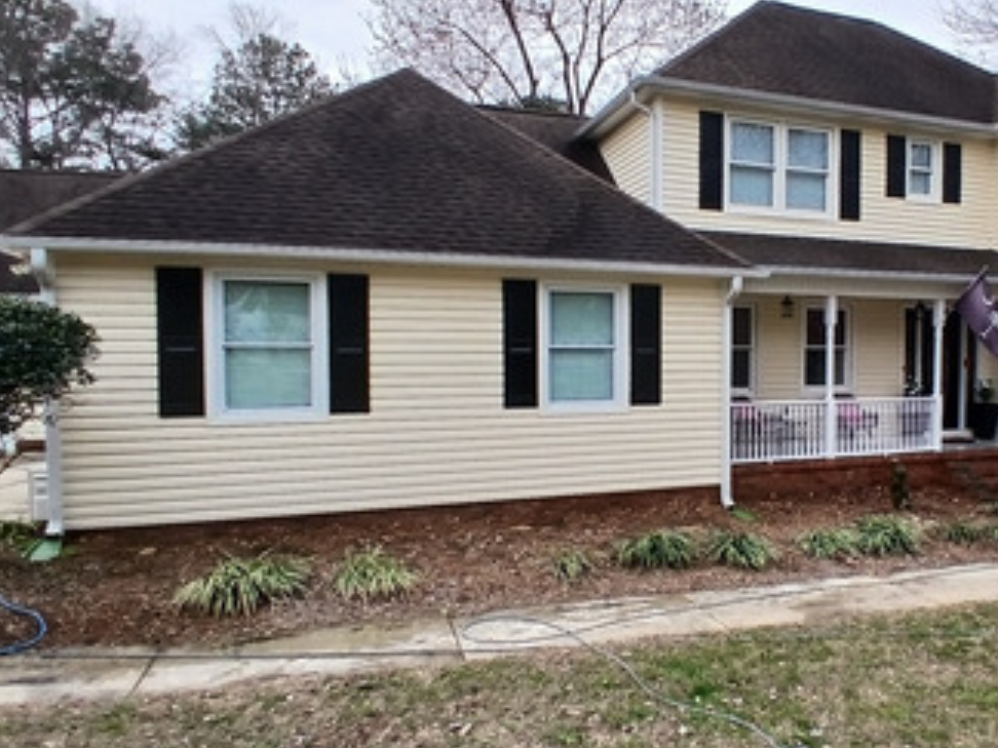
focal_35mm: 28
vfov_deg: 49.7
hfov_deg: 61.6
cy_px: 394
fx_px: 807
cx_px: 679
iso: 50
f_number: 2.2
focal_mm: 1.4
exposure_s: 1/967
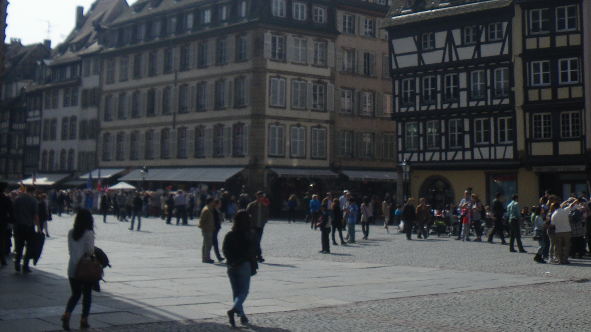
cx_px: 394
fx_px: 909
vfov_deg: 20.4
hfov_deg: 35.7
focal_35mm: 58
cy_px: 51
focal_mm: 5
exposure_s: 1/500
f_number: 4.2
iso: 50
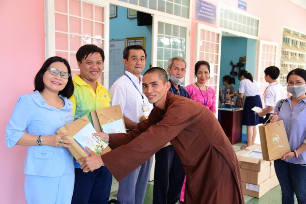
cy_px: 103
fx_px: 306
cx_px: 151
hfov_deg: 53.1
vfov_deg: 36.9
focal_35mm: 36
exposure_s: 1/100
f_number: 4
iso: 320
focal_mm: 35
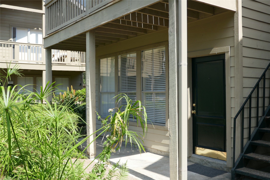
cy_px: 90
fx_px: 277
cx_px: 135
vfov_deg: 35.9
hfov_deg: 51.9
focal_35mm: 37
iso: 125
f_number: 3.5
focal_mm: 13.3
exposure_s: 1/640
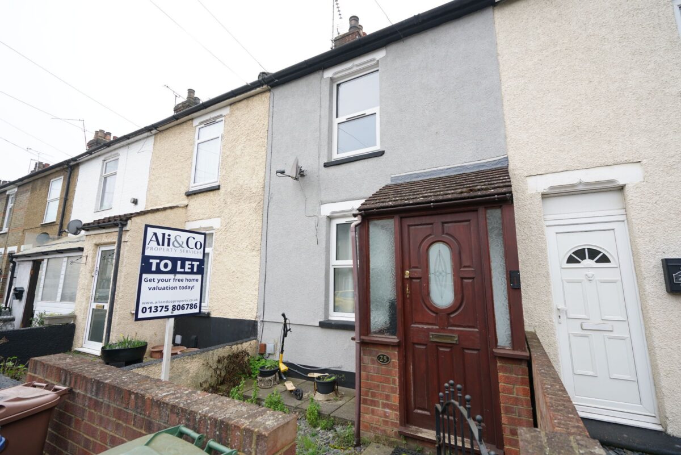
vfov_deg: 73.8
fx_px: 303
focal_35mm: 16
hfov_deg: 96.7
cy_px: 228
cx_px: 340
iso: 500
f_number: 5
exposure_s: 1/320
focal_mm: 16
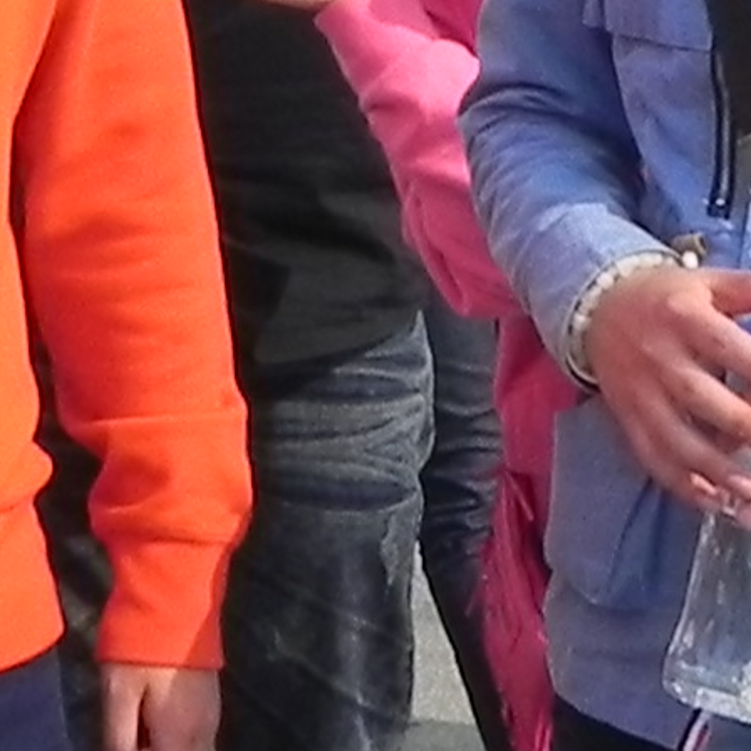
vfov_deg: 9.2
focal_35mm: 187
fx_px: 4590
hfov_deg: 9.2
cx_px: -131
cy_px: -293
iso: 160
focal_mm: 4.6
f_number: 7.1
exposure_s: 1/372
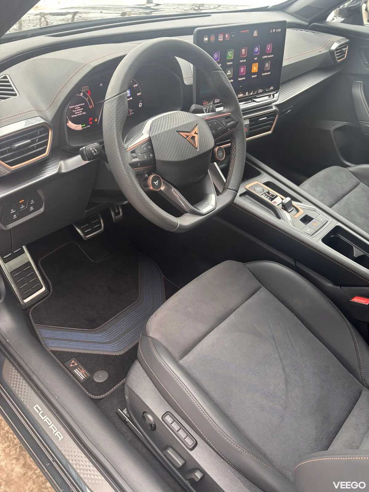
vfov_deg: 67.3
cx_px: 184
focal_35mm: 26
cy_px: 246
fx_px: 370
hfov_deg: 53.1
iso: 125
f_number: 1.6
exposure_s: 1/102
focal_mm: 5.96
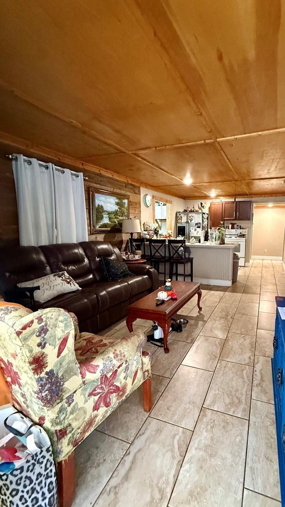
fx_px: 215
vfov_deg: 99.4
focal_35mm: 16
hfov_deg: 65.2
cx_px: 191
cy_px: 260
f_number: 2.2
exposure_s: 1/60
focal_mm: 2.22
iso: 1000
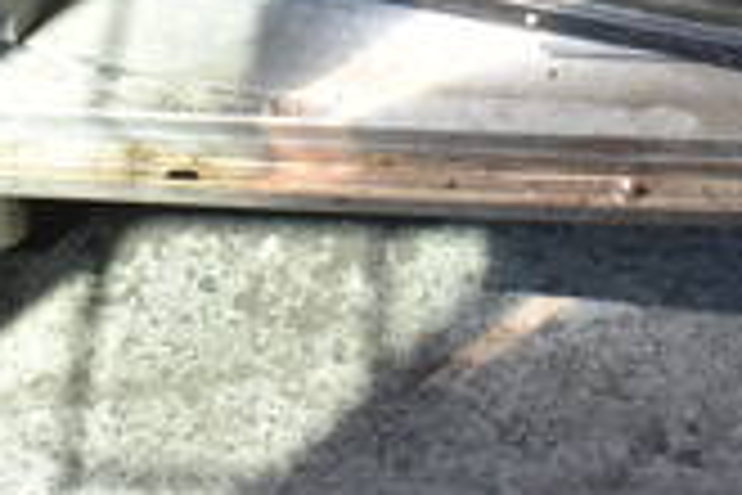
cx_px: 634
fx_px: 2061
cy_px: -369
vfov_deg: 12.6
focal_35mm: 100
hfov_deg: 20.1
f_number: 5
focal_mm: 18
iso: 400
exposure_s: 1/250
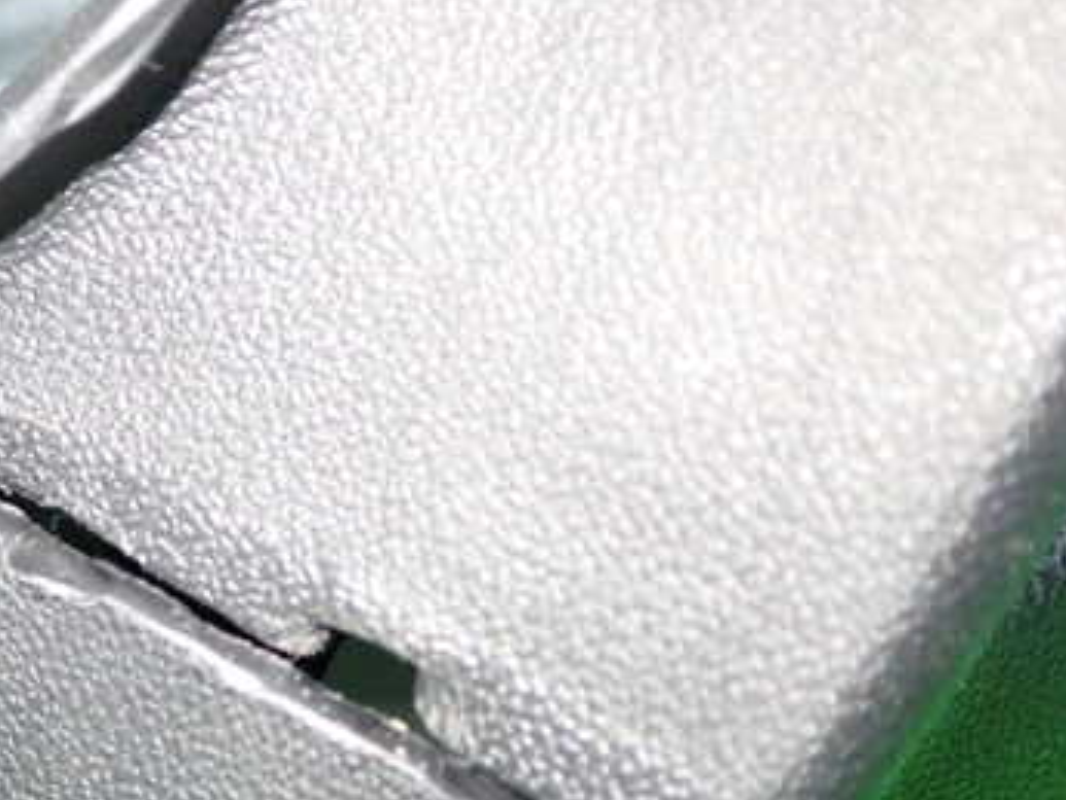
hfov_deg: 29.0
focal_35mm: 66
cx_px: 300
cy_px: 683
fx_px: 2033
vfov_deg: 21.9
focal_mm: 6.83
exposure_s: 1/30
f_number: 2.7
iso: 800
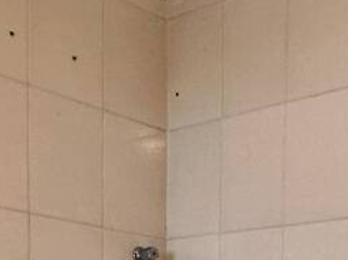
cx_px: 302
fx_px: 794
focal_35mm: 79
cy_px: 444
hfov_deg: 24.1
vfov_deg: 16.2
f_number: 2.2
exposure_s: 1/120
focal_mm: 2.22
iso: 160
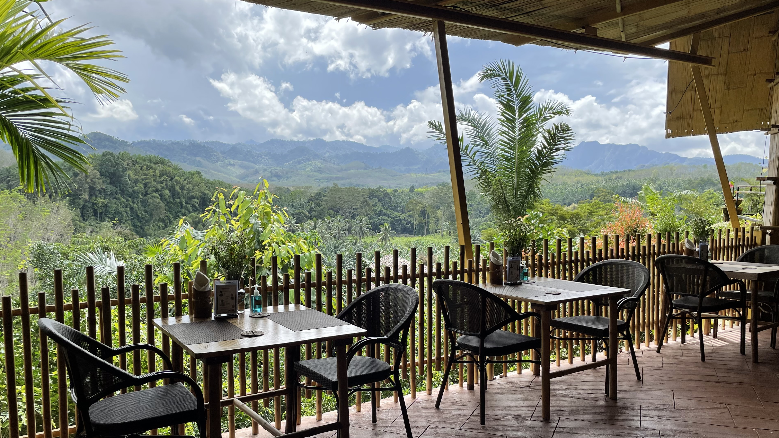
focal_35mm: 30
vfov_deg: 38.7
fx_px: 620
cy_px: 269
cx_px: 371
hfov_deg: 64.3
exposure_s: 1/1667
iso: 32
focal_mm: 4.2
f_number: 1.6
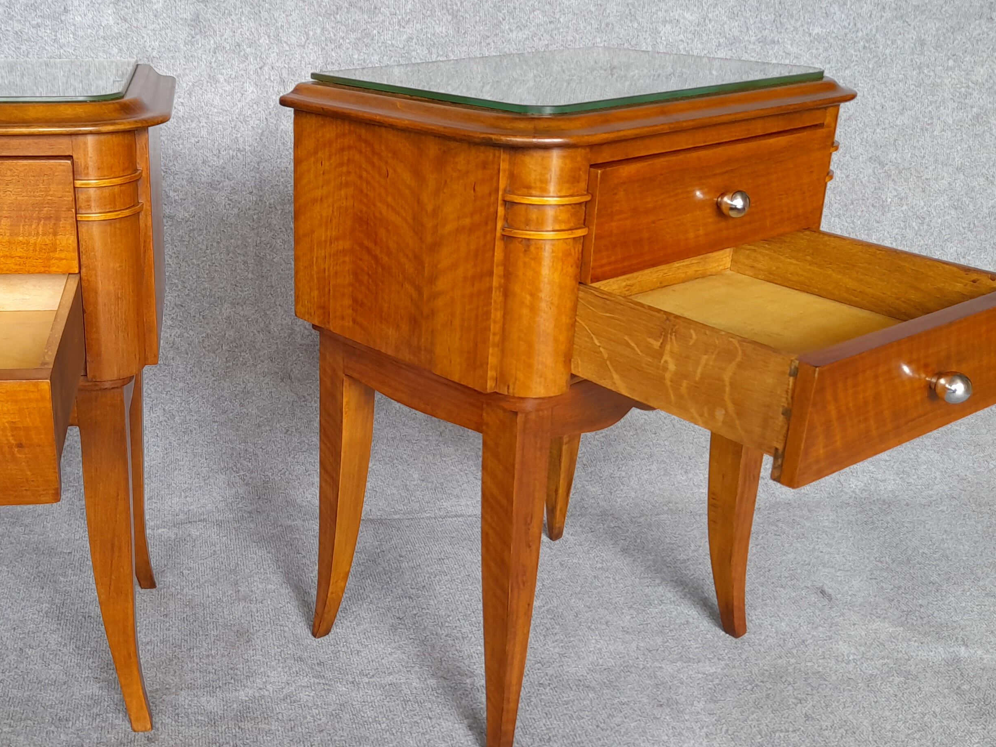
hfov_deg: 44.7
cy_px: 375
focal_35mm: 41
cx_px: 290
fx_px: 1180
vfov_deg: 35.1
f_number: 2
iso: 50
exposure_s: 1/50
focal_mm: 4.6
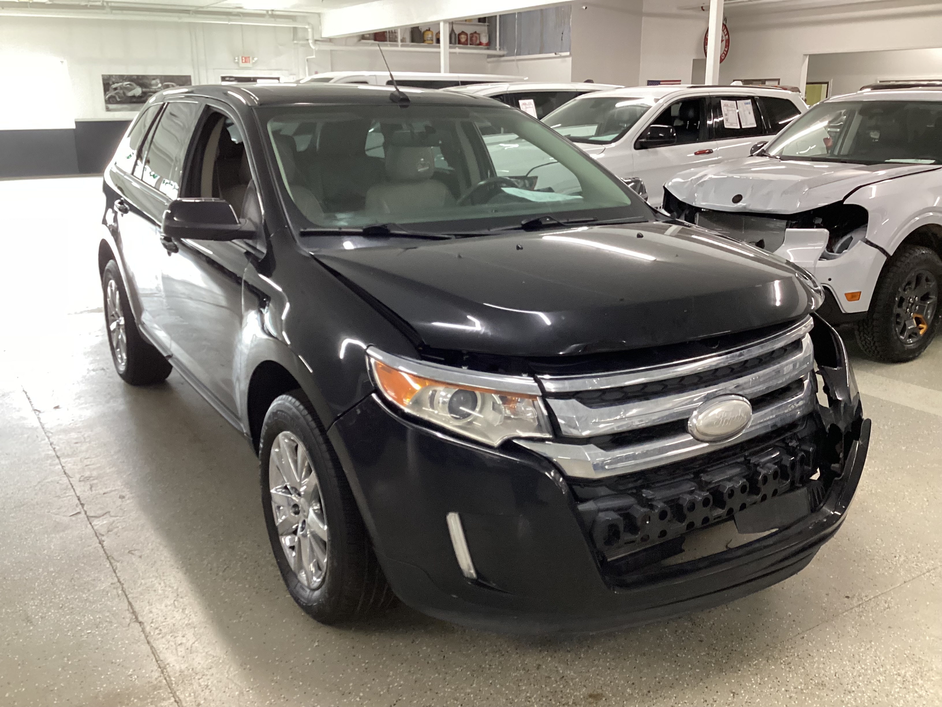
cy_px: 354
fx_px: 844
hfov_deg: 58.4
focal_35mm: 31
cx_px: 471
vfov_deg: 45.4
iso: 250
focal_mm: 3.3
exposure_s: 1/60
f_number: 2.4
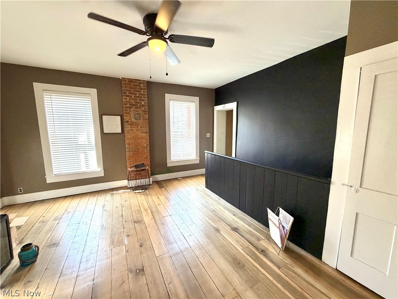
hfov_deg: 102.1
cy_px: 150
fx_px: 161
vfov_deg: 85.7
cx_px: 199
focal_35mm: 14
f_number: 2.2
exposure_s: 1/120
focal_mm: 2.22
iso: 250
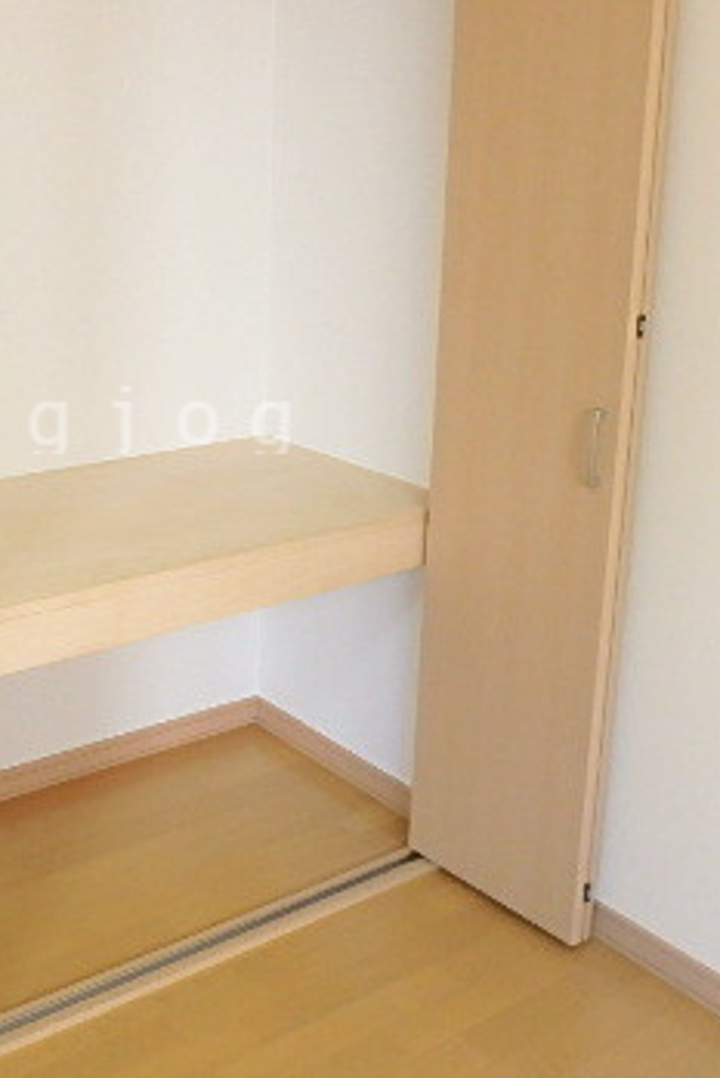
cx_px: 96
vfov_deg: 48.1
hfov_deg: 32.1
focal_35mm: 40
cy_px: 417
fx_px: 1199
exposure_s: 1/30
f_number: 3.5
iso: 320
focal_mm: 3.7
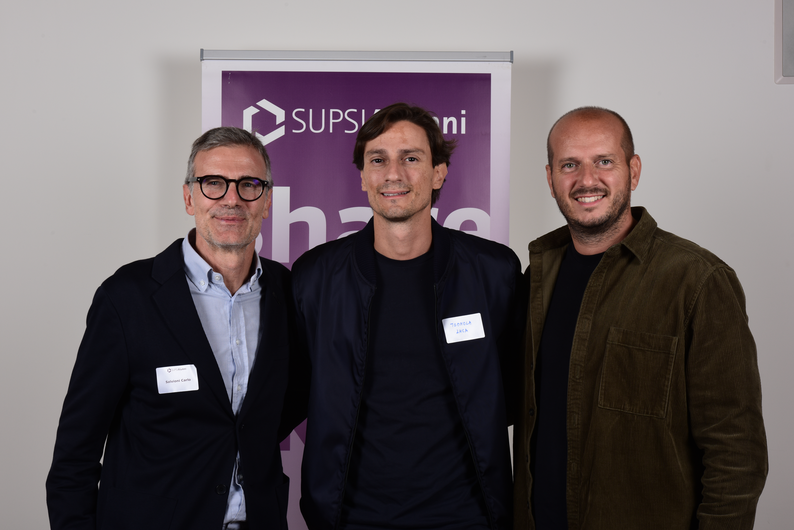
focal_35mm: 38
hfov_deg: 50.7
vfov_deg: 35.1
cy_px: 265
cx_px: 397
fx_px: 838
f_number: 13
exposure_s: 1/160
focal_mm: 38
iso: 250
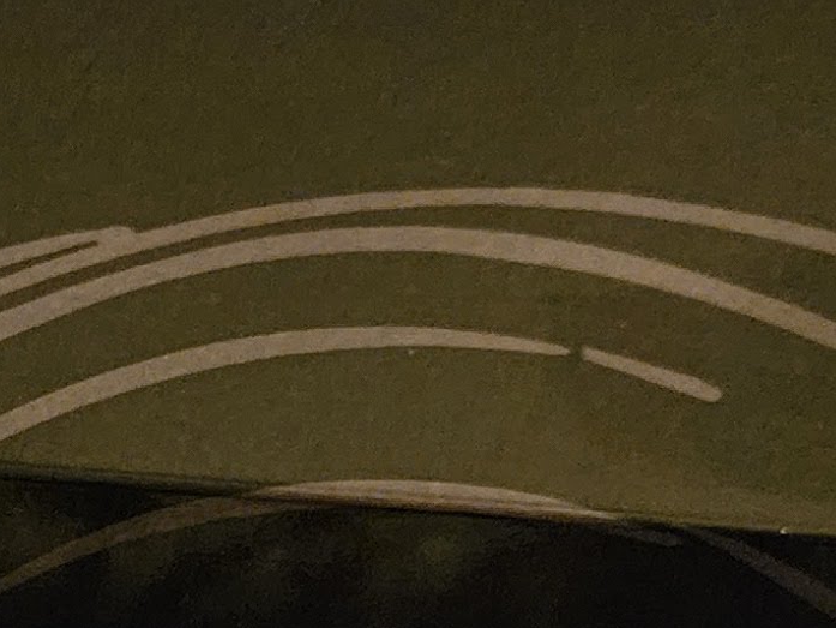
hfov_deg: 14.0
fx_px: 3188
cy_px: 743
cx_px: -410
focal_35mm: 132
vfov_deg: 11.0
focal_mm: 5.4
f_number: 1.8
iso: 1250
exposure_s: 1/25
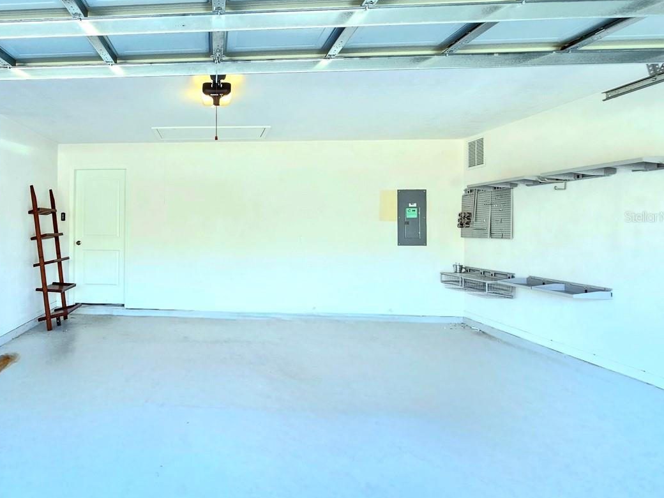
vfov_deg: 65.7
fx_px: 384
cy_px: 216
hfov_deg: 76.4
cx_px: 174
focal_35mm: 20
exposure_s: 1/60.2
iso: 125
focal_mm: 2.2
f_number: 2.2
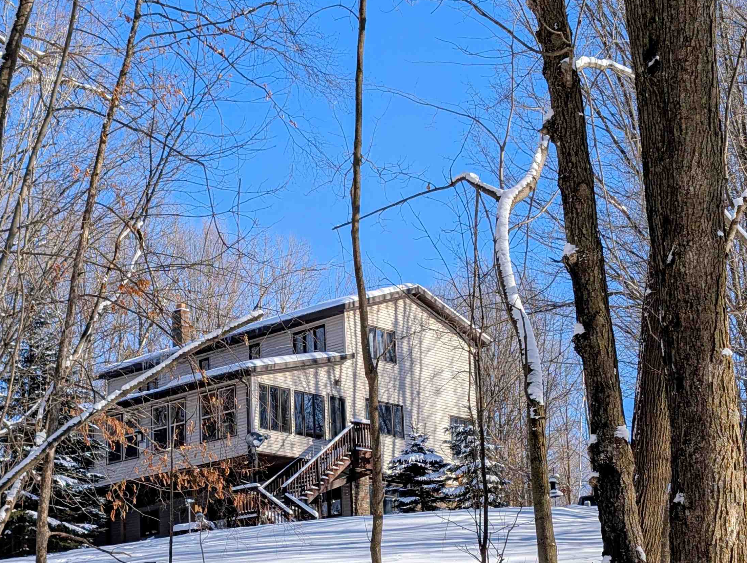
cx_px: 249
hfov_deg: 28.3
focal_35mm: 68
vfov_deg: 21.6
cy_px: 359
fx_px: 1469
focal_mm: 6.9
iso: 20
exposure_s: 1/873
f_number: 1.68
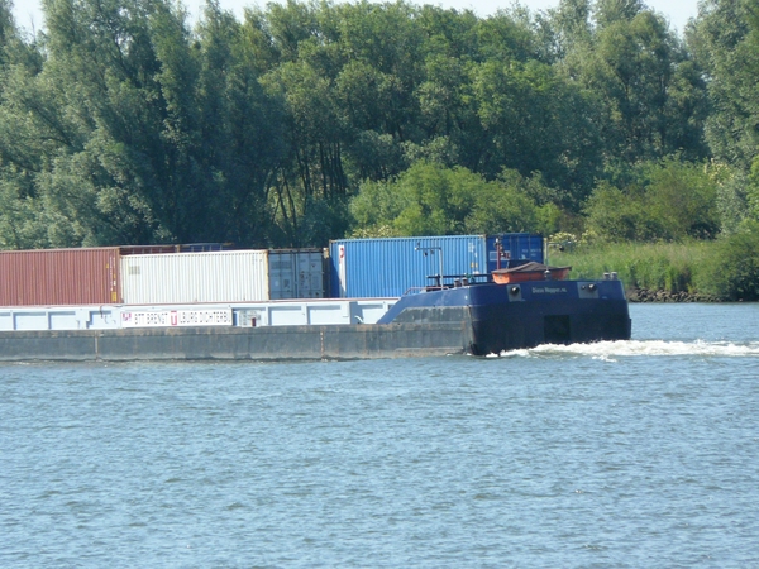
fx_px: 9472
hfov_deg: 4.6
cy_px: 284
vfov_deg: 3.4
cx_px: 380
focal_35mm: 432
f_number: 6.3
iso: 200
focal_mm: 72
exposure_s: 1/400
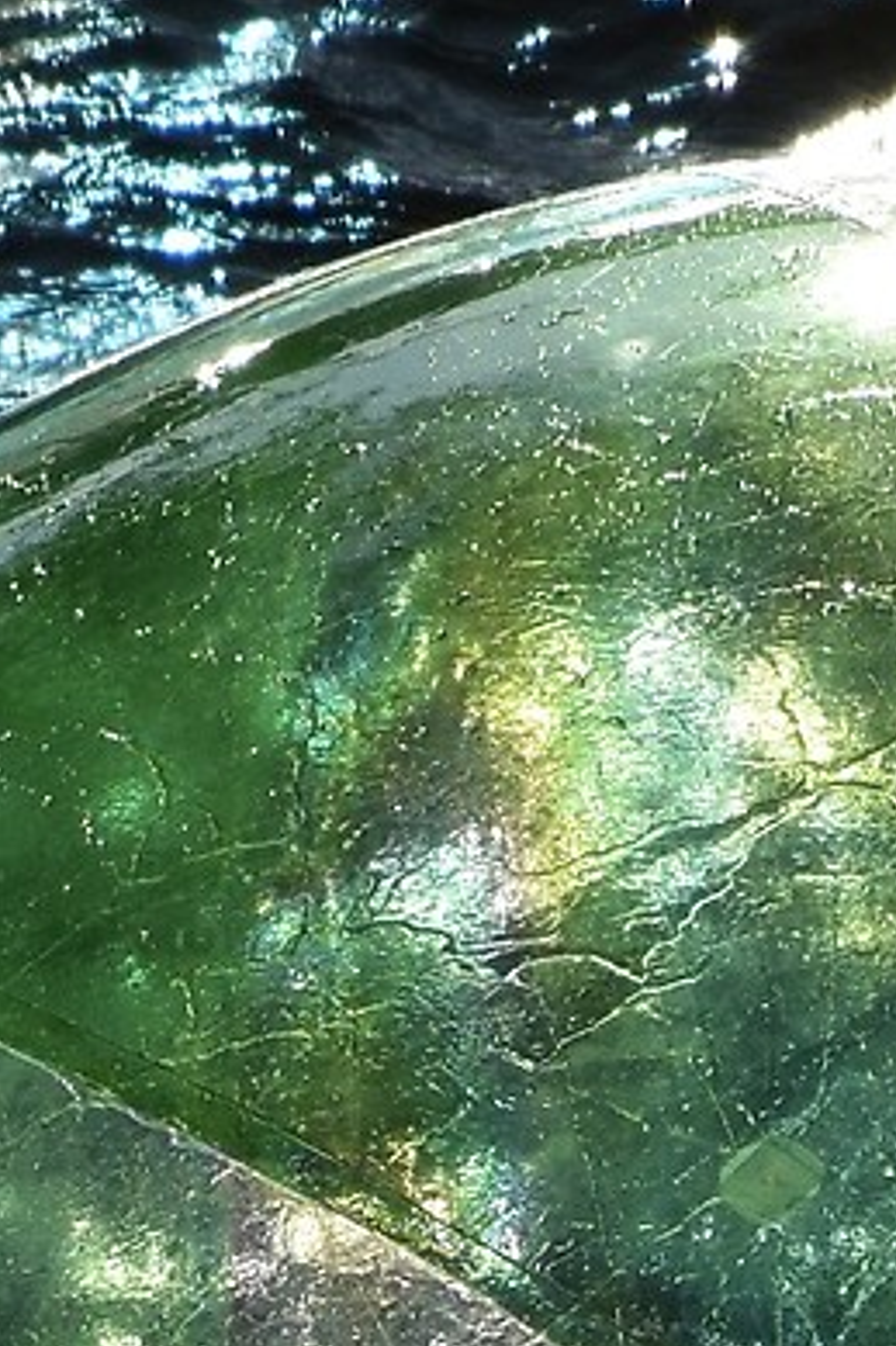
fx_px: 36321
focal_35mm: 972
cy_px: 4024
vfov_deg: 2.1
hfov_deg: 1.4
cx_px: 495
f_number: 10
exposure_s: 1/2000
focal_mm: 105
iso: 800
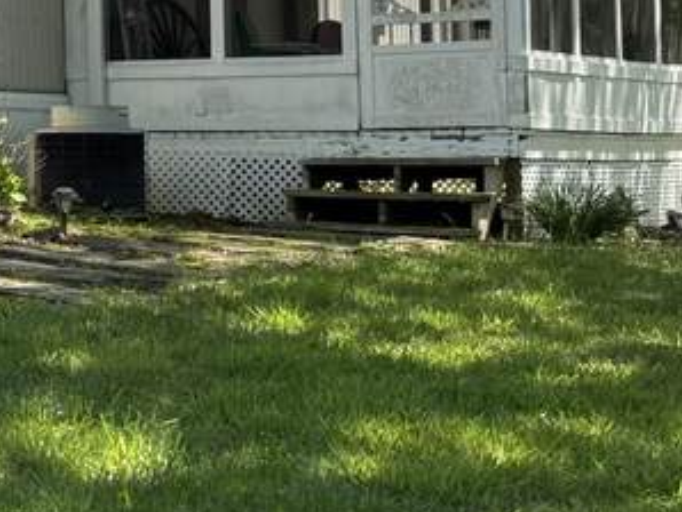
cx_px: -449
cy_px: -7
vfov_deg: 14.2
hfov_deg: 16.6
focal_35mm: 103
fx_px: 2031
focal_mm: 6.76
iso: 80
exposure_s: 1/1727
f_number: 1.78
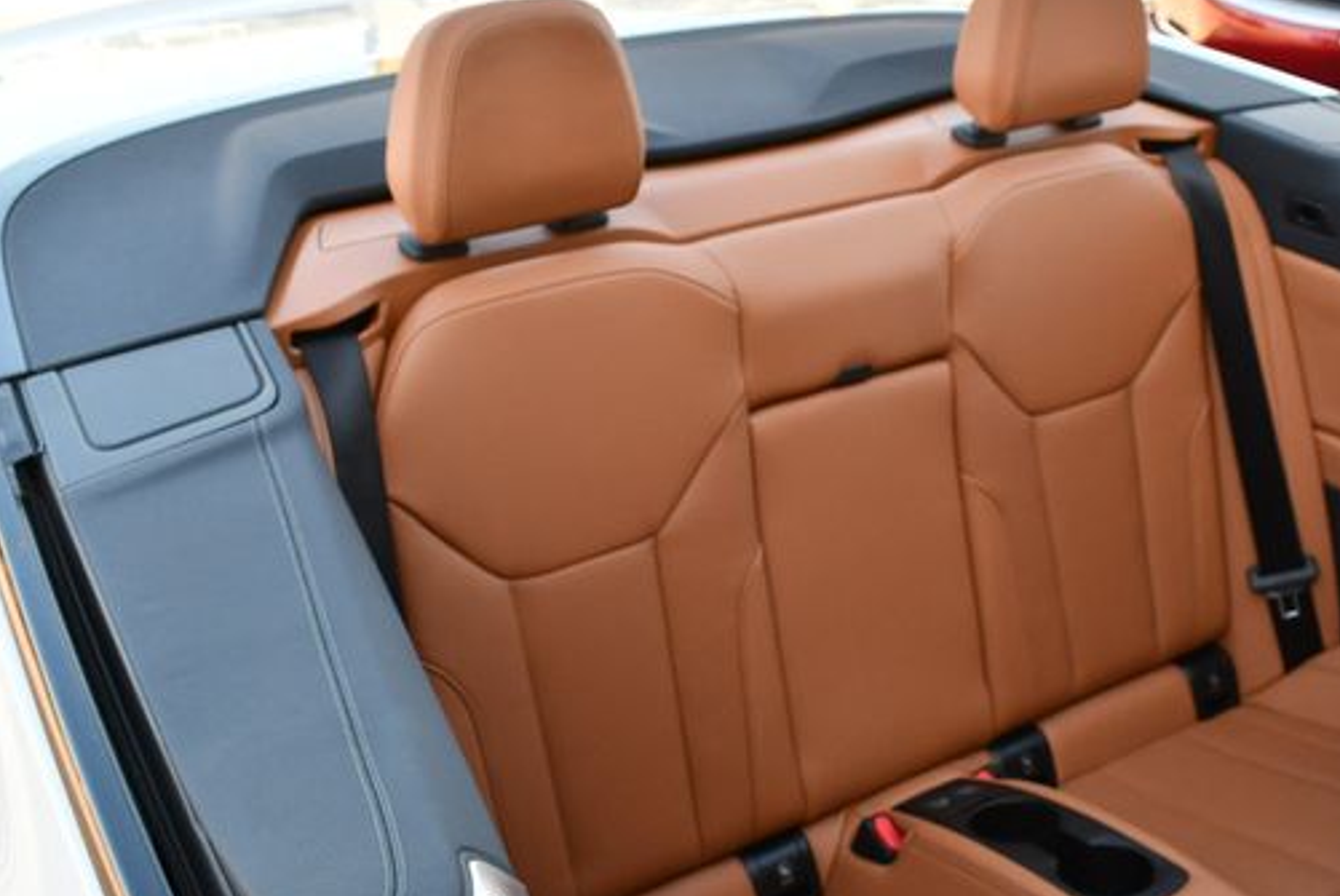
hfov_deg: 42.6
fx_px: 1714
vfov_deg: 29.3
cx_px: 765
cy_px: 452
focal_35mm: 46
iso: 400
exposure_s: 1/250
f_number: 5.6
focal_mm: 18
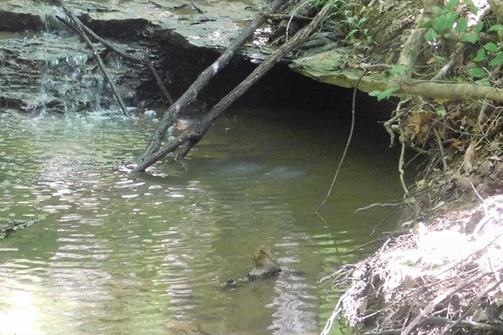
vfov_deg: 7.2
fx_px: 2668
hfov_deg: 10.7
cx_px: 126
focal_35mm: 191
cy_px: 72
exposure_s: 1/25
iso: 800
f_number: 4.6
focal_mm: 17.6
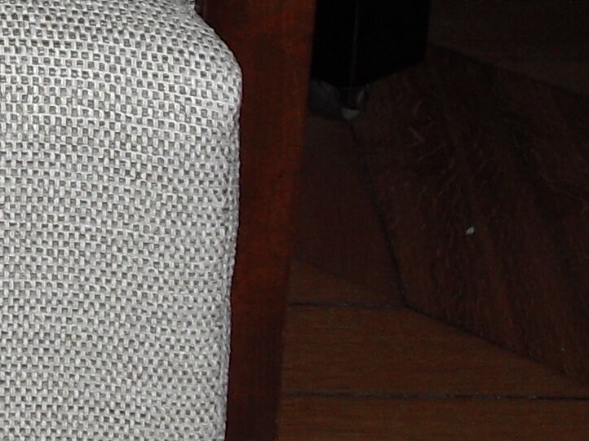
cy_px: -284
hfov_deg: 10.2
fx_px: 3096
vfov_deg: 7.9
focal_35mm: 182
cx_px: -510
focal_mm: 6.3
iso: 100
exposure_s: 1/125
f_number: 3.1
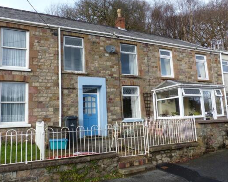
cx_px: 108
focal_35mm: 27
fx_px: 182
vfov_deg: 53.1
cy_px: 91
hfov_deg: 64.1
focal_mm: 4.5
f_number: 4
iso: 100
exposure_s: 1/160
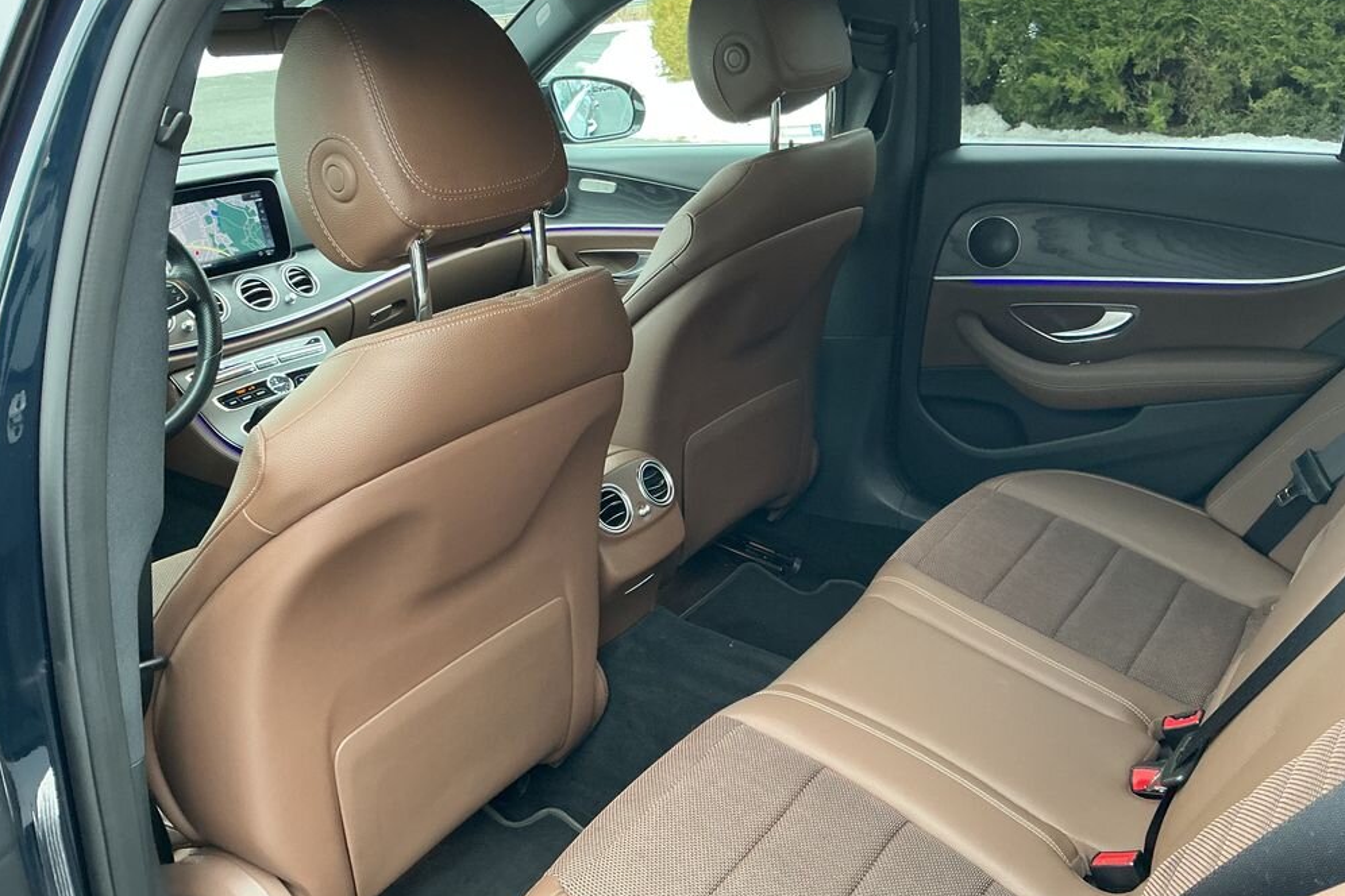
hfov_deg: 60.3
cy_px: 455
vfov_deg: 42.3
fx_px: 1158
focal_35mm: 31
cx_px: 679
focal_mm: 3
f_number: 1.8
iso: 125
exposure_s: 1/60
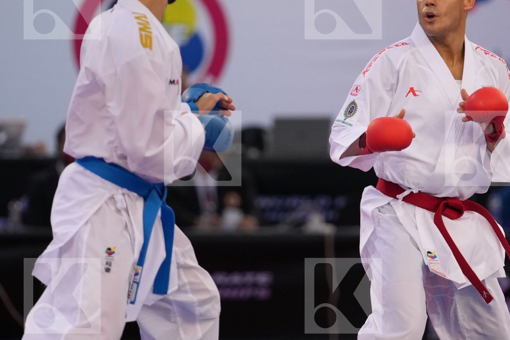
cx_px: 343
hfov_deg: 4.7
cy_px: 148
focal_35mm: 439
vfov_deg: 3.1
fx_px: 6219
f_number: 2.8
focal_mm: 200
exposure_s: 1/1000
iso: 2000
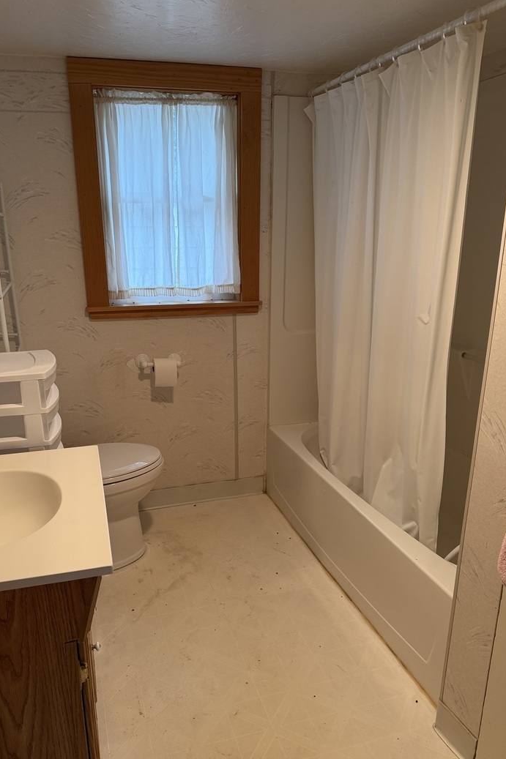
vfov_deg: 69.4
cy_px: 393
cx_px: 212
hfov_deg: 49.3
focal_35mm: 26
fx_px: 548
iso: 160
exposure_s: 1/60
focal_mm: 6.76
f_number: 1.78
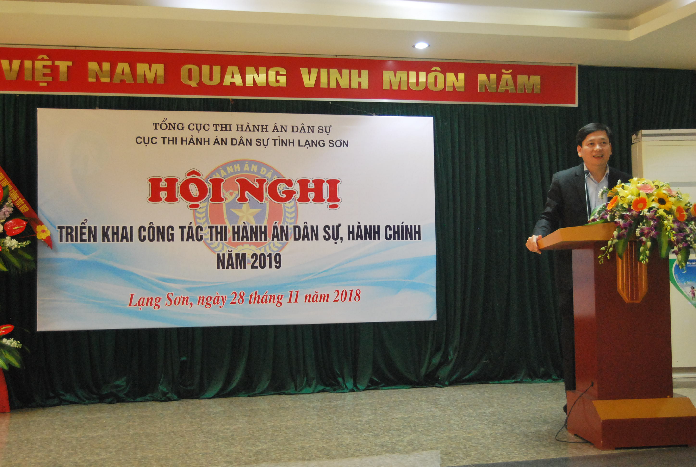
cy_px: 234
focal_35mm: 51
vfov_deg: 26.6
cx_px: 348
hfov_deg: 38.8
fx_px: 988
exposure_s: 1/80
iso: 1600
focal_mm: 34
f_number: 4.5
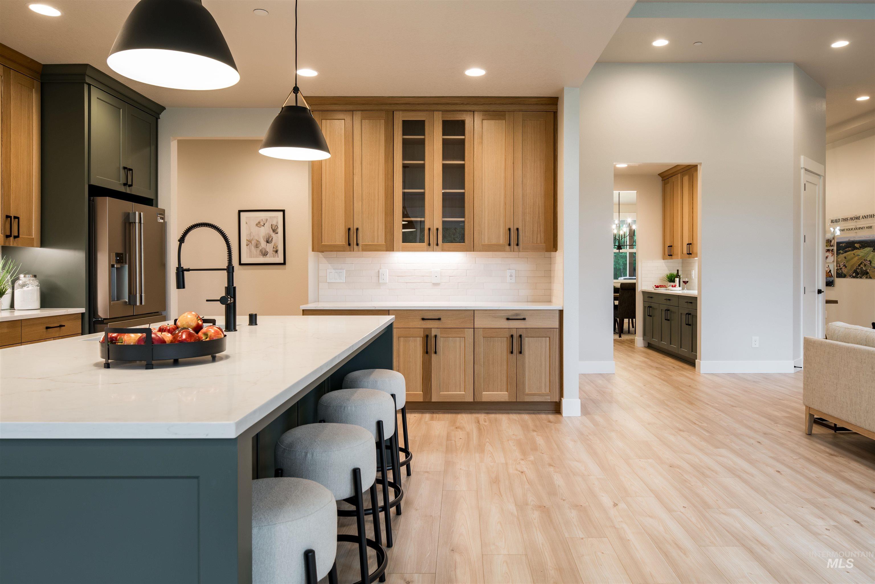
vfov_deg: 53.1
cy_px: 292
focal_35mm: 24
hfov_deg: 73.7
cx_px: 438
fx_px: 583
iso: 200
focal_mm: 24
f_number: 8
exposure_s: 1/4
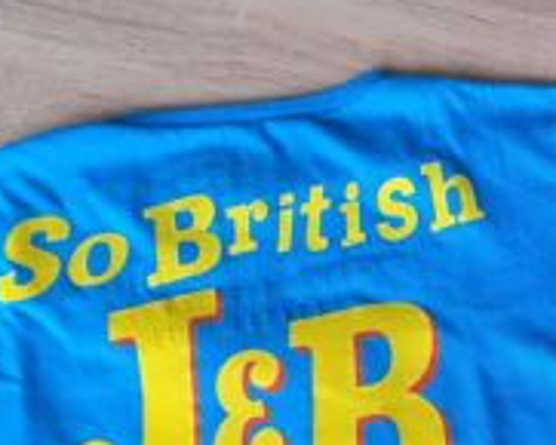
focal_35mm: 70
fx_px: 1153
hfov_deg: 25.4
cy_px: 338
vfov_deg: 21.7
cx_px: 593
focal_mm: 3.6
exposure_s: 1/50
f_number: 1.9
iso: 80
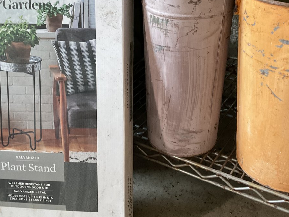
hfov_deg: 38.9
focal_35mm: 49
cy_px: 81
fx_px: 409
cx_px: 149
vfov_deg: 29.6
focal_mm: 3
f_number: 1.8
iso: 250
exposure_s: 1/50
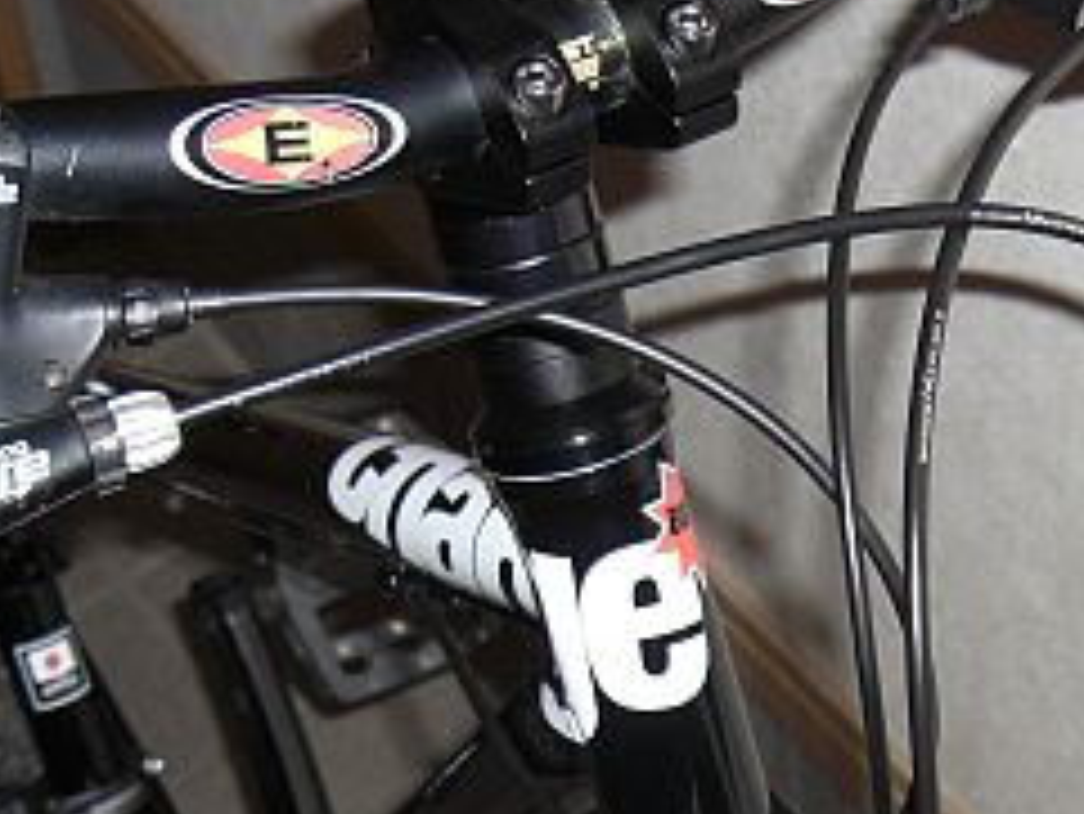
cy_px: 792
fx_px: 3164
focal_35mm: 101
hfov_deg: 19.3
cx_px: 841
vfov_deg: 14.5
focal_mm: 7.9
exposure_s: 1/60
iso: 100
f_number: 2.8
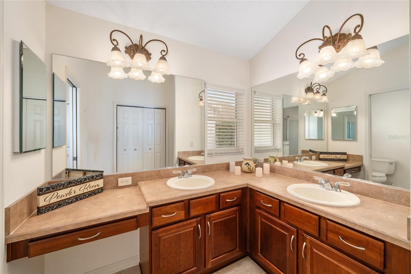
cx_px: 206
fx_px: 160
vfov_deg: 81.2
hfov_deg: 104.3
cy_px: 137
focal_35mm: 14
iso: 400
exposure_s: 1/30
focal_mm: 14
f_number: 8
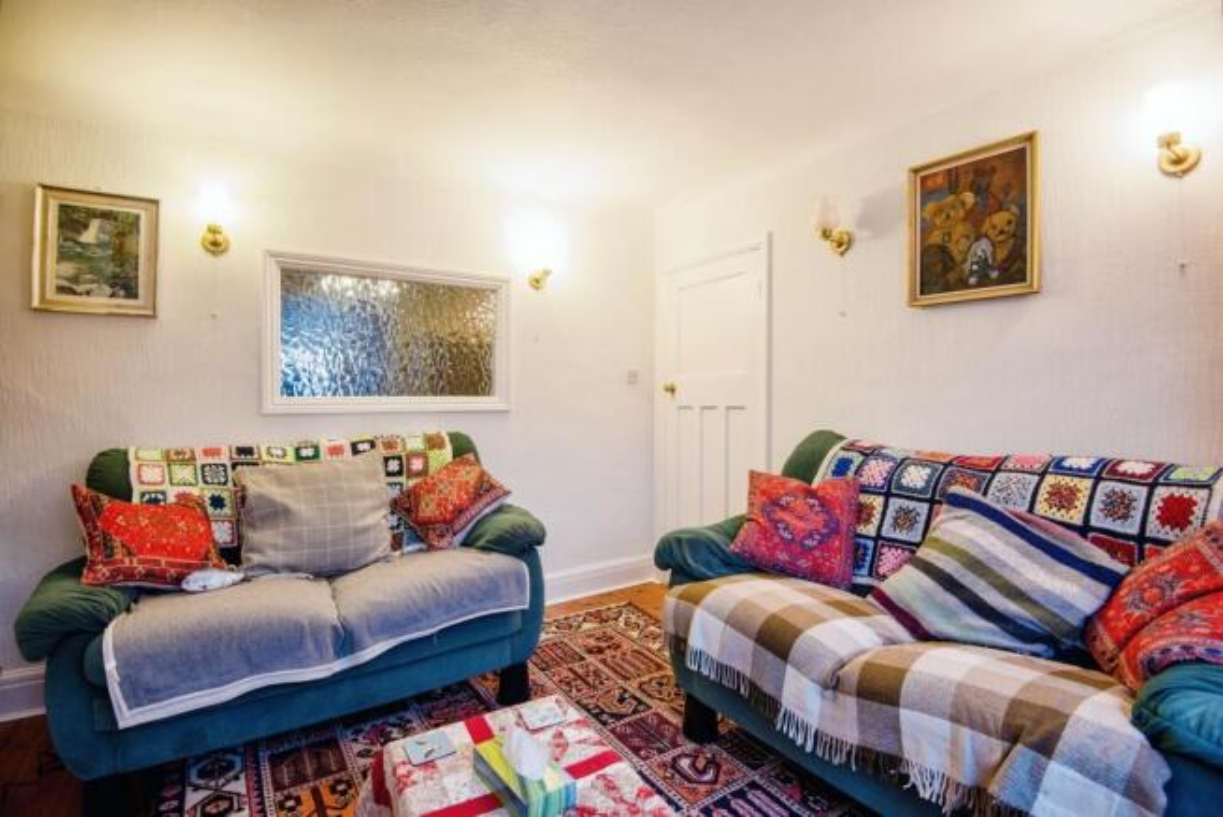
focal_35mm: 16
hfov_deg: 96.7
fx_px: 544
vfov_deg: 73.8
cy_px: 408
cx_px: 612
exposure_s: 1/4
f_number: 8
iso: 200
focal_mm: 16
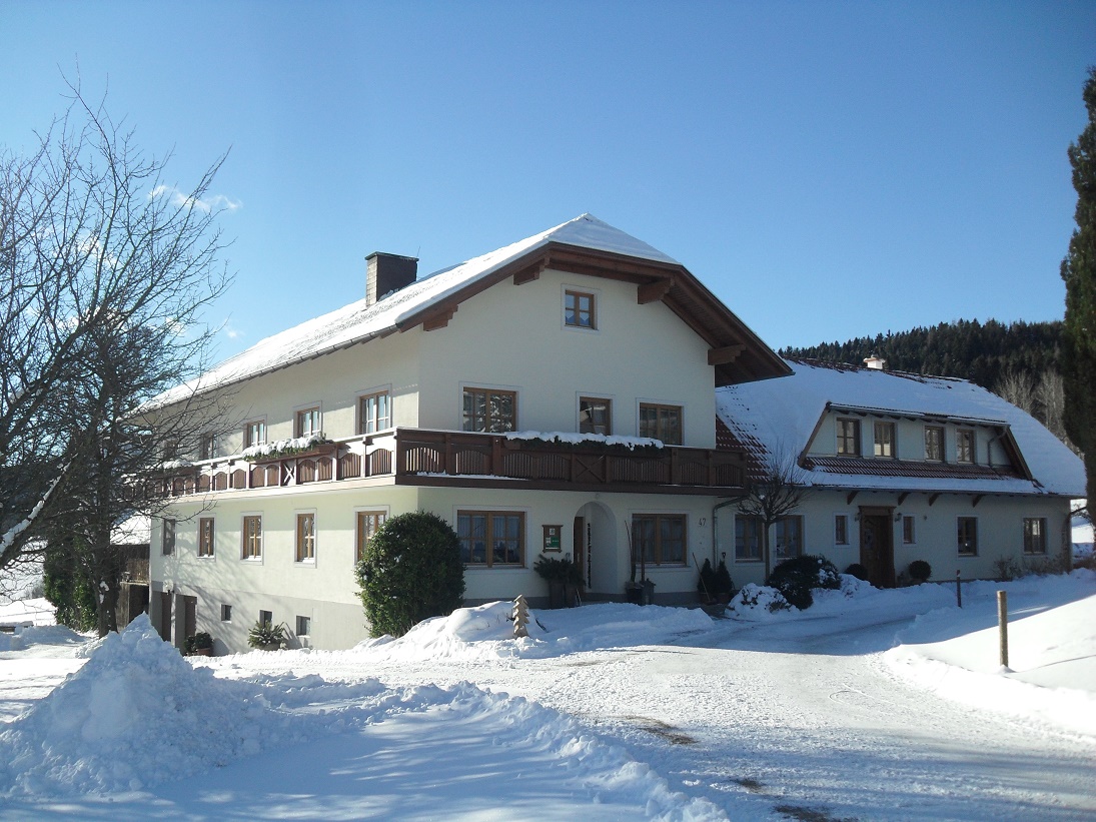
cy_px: 411
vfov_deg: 40.7
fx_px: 1108
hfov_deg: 52.6
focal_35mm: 35
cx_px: 548
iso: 100
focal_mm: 6.2
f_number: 8.9
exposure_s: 1/125
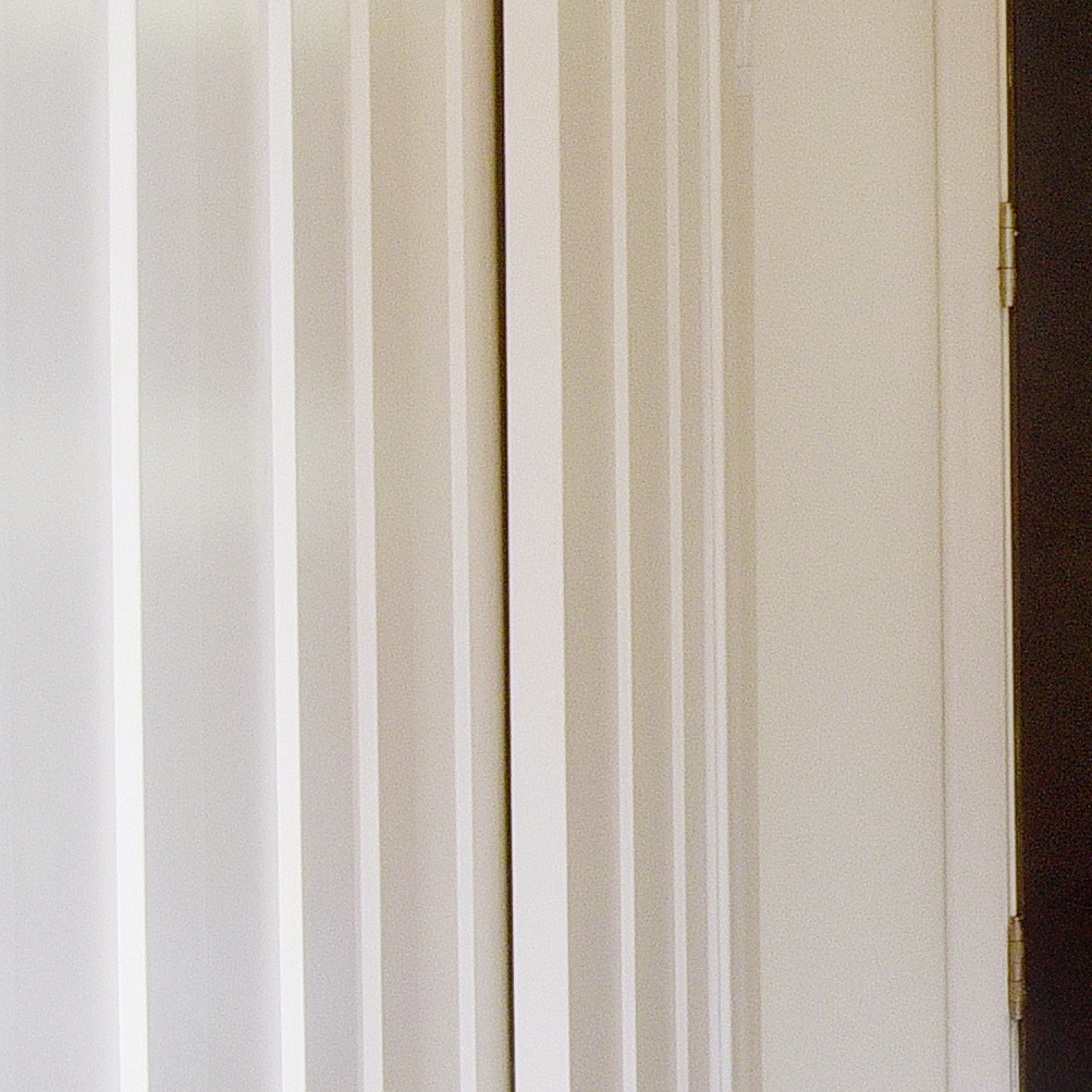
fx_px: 3640
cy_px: 165
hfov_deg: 12.0
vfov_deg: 16.9
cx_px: 2954
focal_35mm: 102
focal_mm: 20
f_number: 13
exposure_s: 1/60
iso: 800
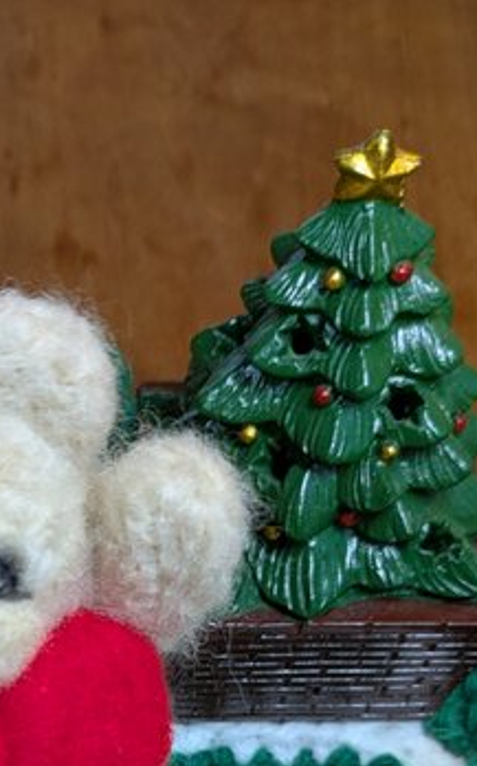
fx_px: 1354
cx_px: 84
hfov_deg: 19.7
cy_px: 830
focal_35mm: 65
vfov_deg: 28.8
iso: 87
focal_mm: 5.43
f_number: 1.89
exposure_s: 1/25
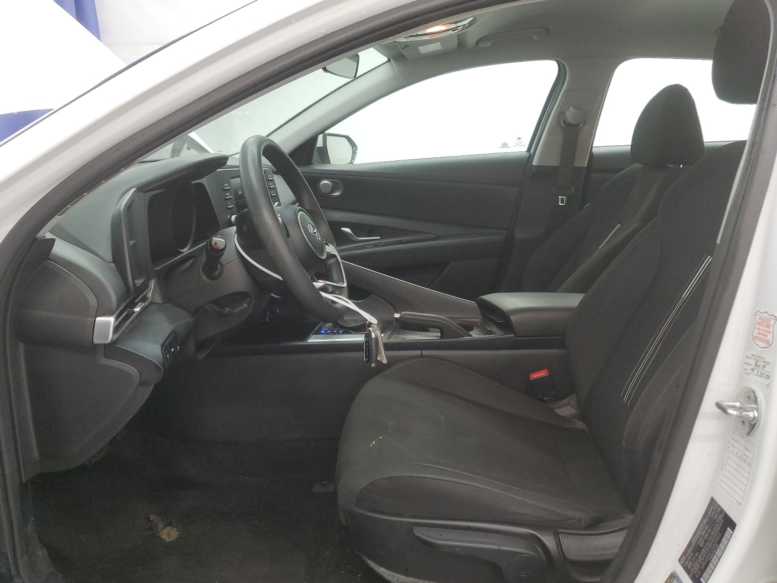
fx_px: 606
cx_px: 375
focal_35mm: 27
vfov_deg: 51.4
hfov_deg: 65.3
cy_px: 293
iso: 146
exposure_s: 1/60.2
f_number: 1.5
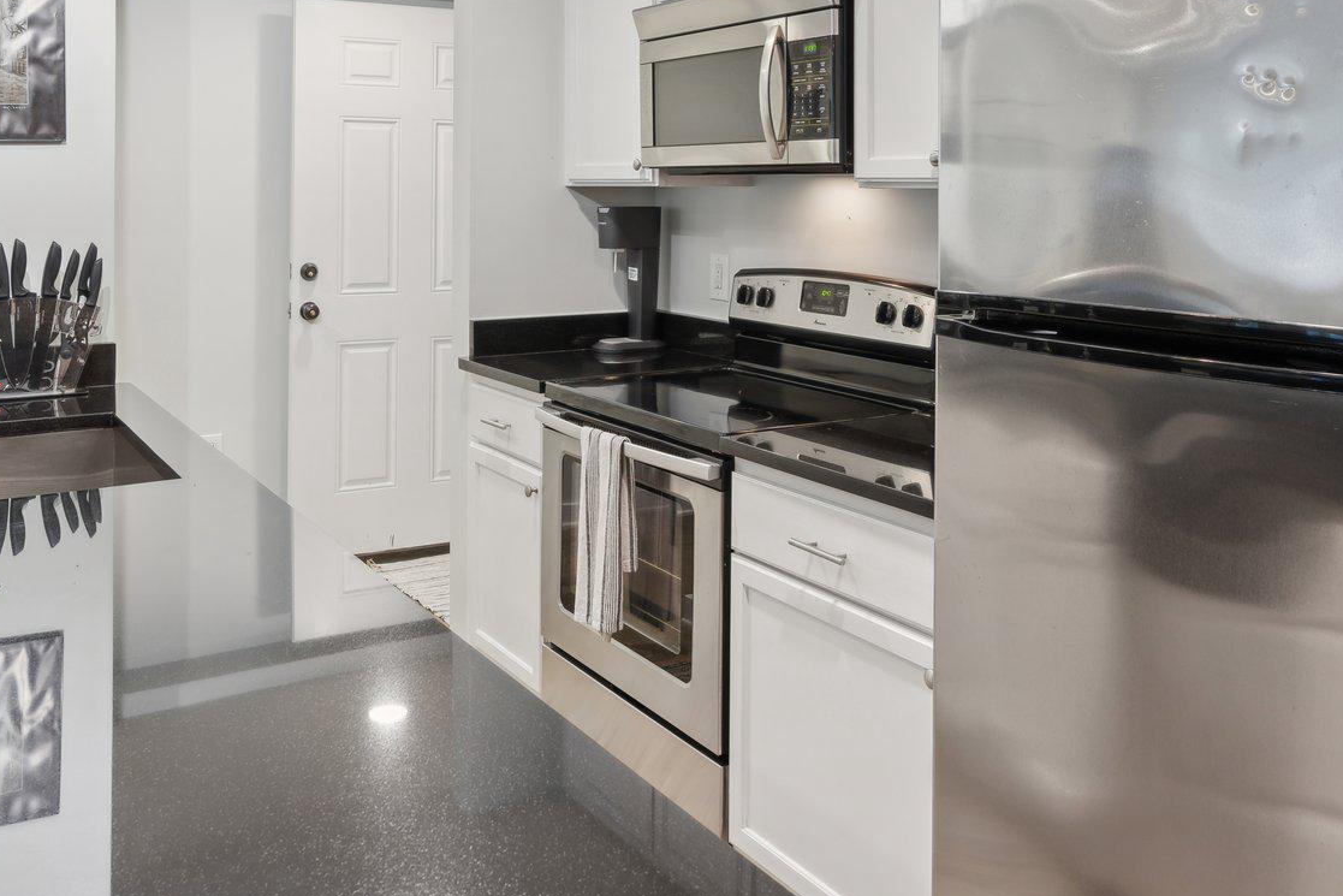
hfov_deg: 57.2
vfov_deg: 38.8
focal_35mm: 33
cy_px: 212
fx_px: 1231
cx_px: 642
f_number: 7.1
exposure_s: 1/2
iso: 100
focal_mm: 18
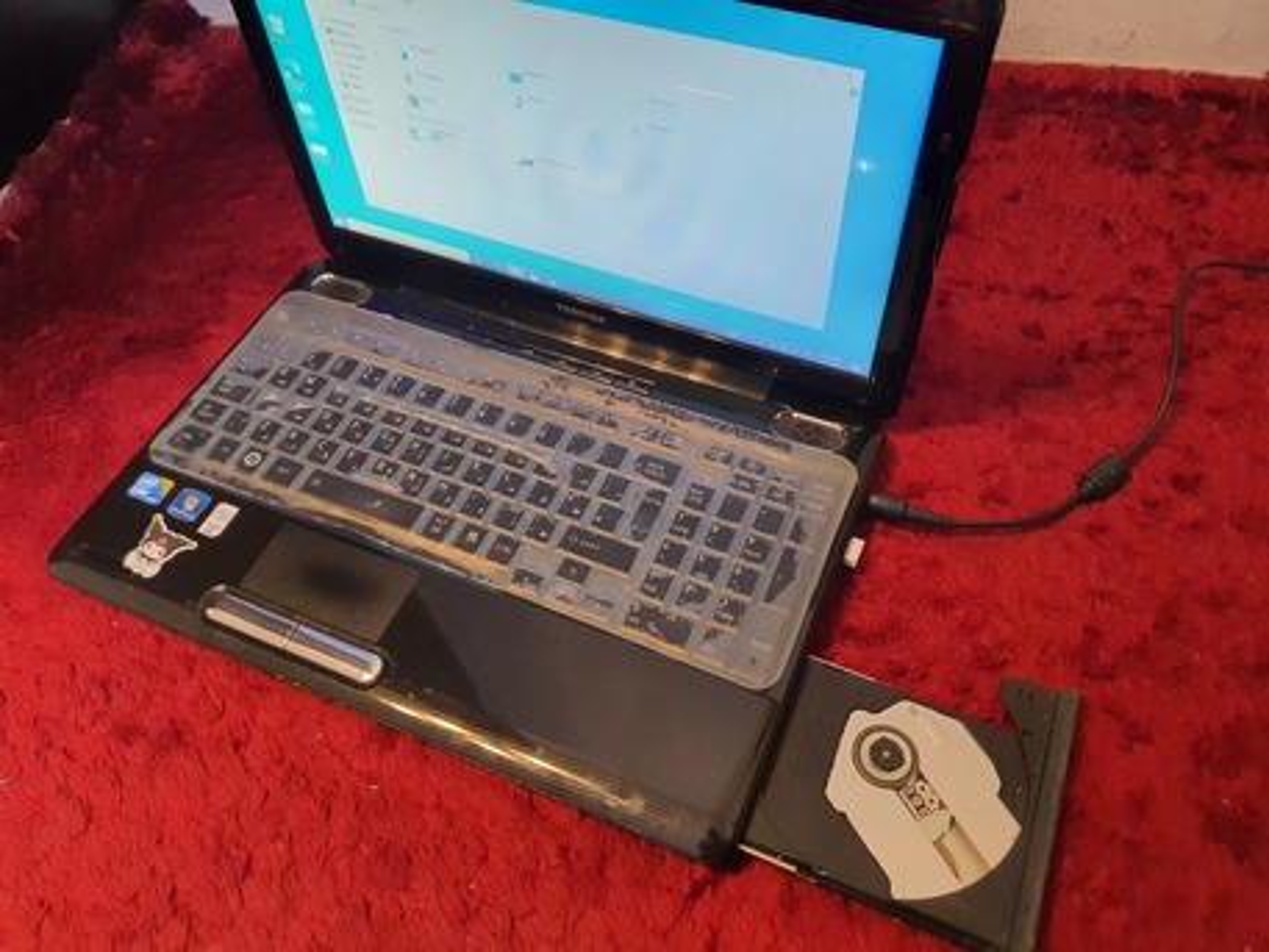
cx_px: 634
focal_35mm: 26
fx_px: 953
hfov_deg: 67.3
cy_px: 476
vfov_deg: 53.1
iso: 250
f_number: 1.5
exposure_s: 1/40
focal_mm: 4.3
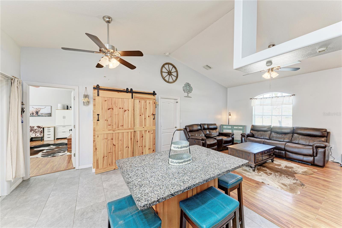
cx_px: 171
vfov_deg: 85.3
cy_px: 114
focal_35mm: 13
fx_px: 123
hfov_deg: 108.4
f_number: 9
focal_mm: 13
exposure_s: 1/3.33
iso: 200
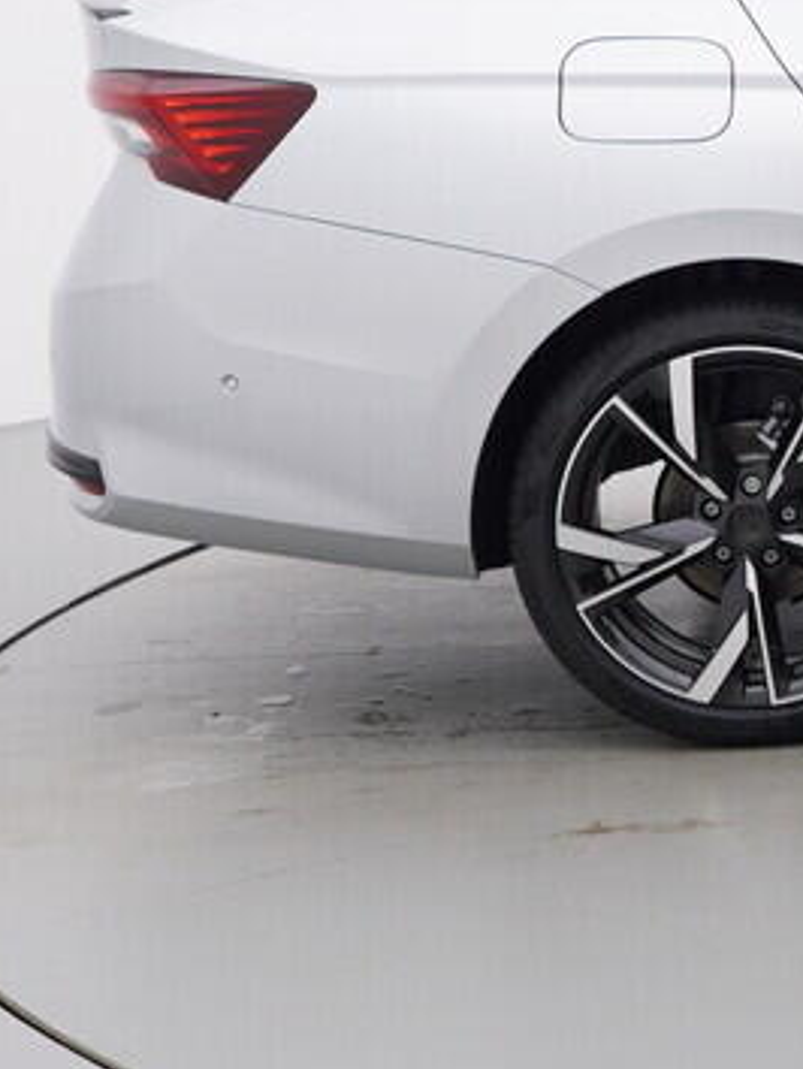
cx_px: 1518
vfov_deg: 22.1
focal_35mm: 88
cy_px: 329
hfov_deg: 14.4
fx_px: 2717
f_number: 5
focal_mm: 15
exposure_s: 1/80
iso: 200
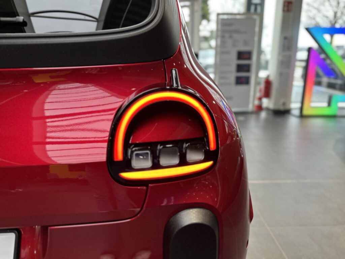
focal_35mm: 24
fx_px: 239
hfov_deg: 71.6
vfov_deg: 56.8
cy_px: 130
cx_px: 172
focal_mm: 6.86
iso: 80
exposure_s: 1/100
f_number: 1.78
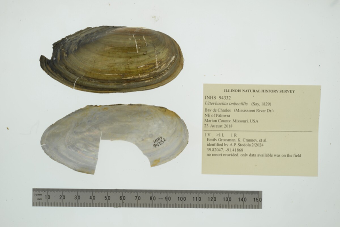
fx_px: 567
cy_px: 114
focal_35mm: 60
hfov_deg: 33.4
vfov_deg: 22.6
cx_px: 170
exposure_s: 1/10
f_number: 32
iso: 100
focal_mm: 60
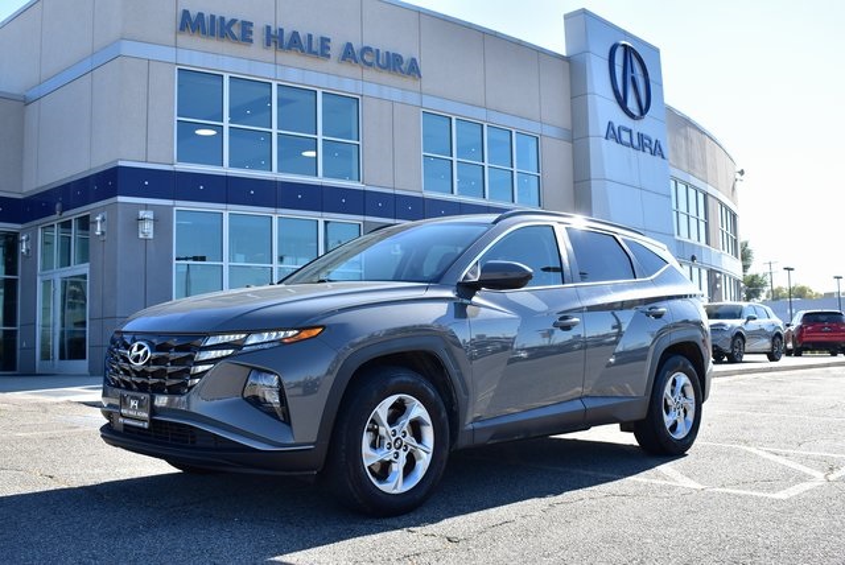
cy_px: 282
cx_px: 422
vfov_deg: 36.9
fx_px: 846
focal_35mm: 36
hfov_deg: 53.1
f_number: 7.1
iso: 100
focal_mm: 24
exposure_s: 1/200
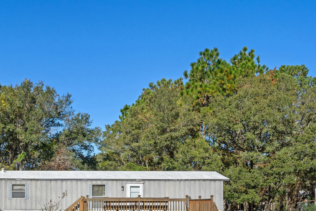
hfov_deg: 37.2
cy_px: 188
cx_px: 55
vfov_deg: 25.7
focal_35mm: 51
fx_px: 448
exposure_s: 1/60
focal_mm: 27
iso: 250
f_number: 8
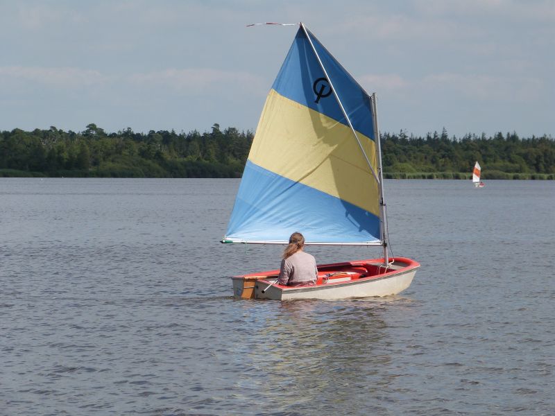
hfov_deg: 9.7
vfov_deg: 7.2
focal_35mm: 205
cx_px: 278
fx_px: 3287
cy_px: 208
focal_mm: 36.9
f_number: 5.6
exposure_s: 1/640
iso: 100
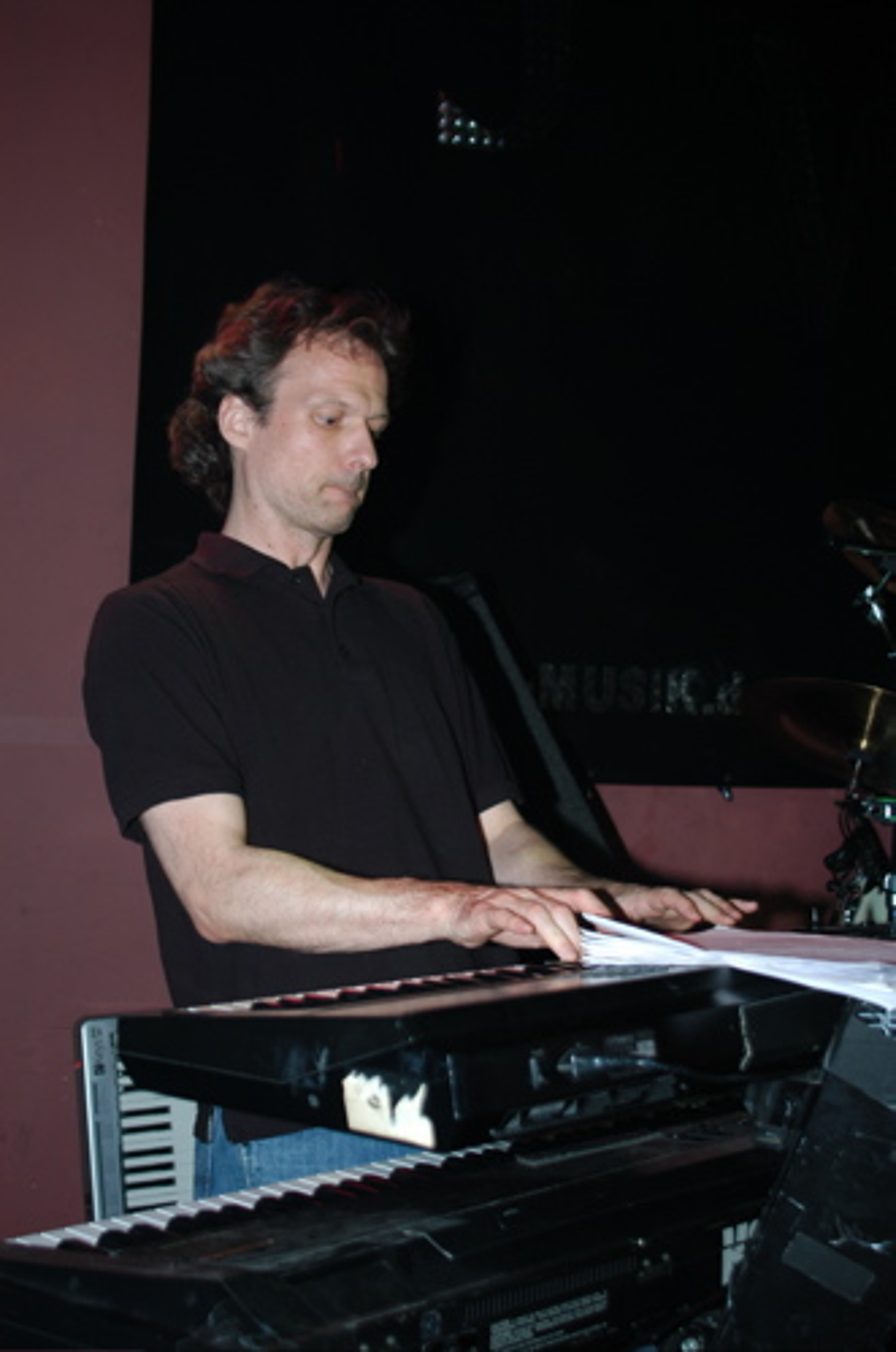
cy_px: 676
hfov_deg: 25.7
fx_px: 1967
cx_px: 448
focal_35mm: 52
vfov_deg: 37.9
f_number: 4.5
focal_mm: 35
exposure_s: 1/60
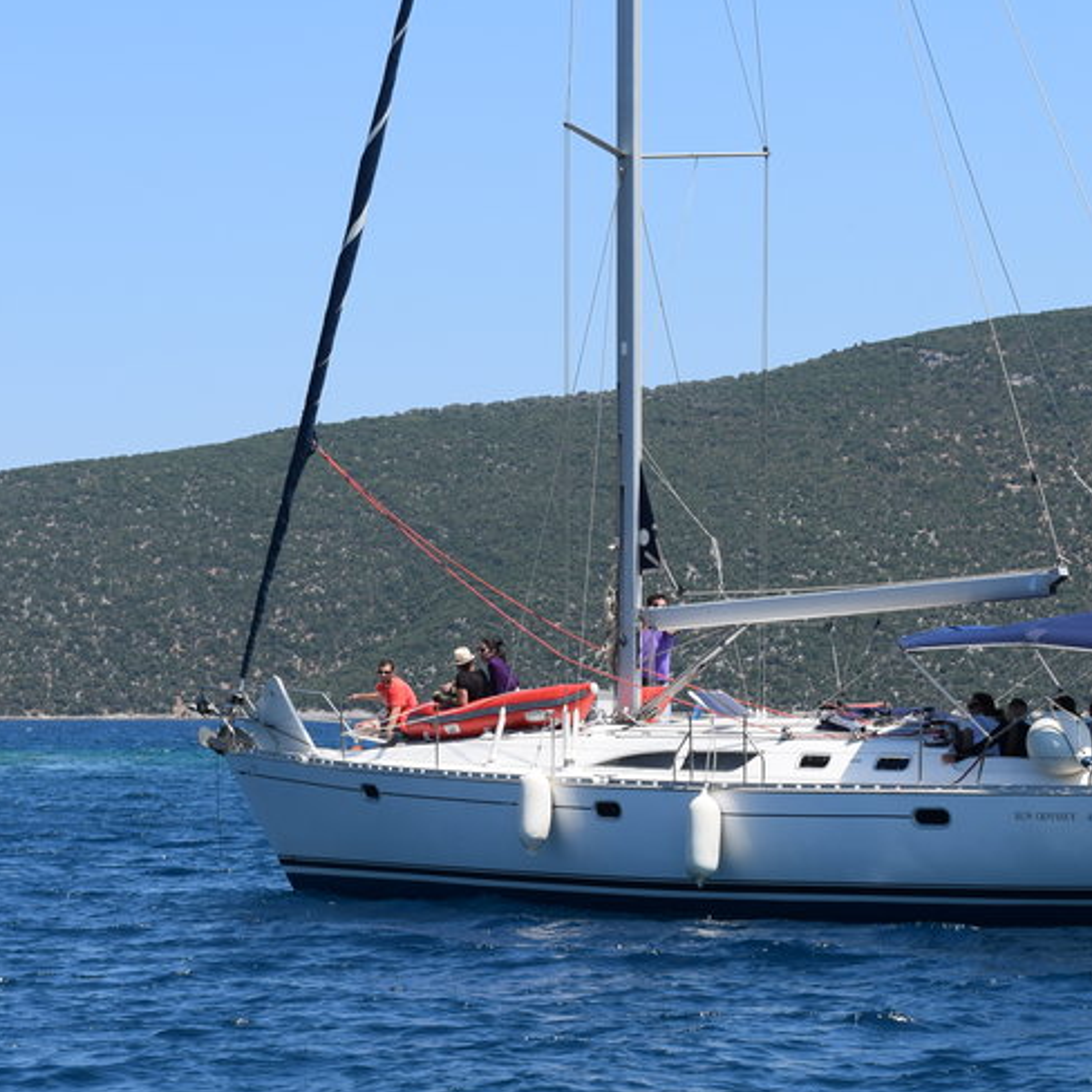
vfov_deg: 12.8
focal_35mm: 136
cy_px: 613
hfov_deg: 12.8
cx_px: 600
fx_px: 4854
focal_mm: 52
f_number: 10
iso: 200
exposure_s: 1/400
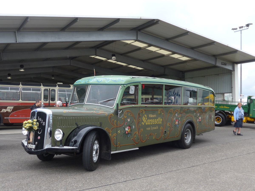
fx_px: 287
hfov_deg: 47.9
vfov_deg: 36.8
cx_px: 128
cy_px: 96
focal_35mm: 39
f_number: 2.8
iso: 80
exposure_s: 1/400
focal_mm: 8
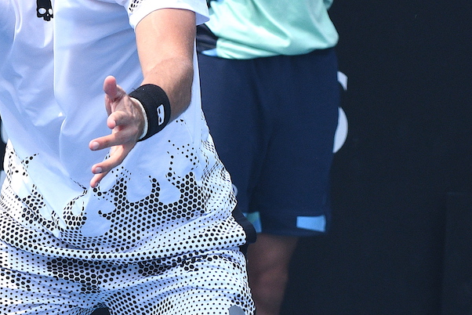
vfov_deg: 1.8
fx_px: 9798
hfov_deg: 2.8
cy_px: -54
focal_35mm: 747
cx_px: -101
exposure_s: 1/1600
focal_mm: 200
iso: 1000
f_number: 9
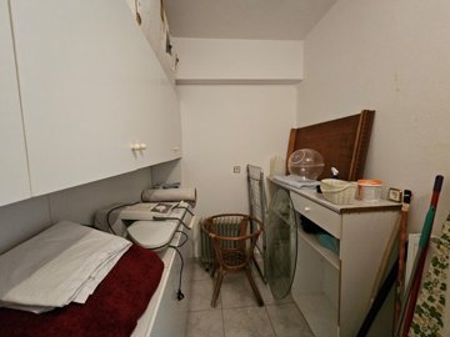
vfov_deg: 89.9
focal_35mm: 13
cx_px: 225
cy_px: 168
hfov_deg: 106.2
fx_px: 169
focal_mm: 2.2
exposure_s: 1/25
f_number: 2.2
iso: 640
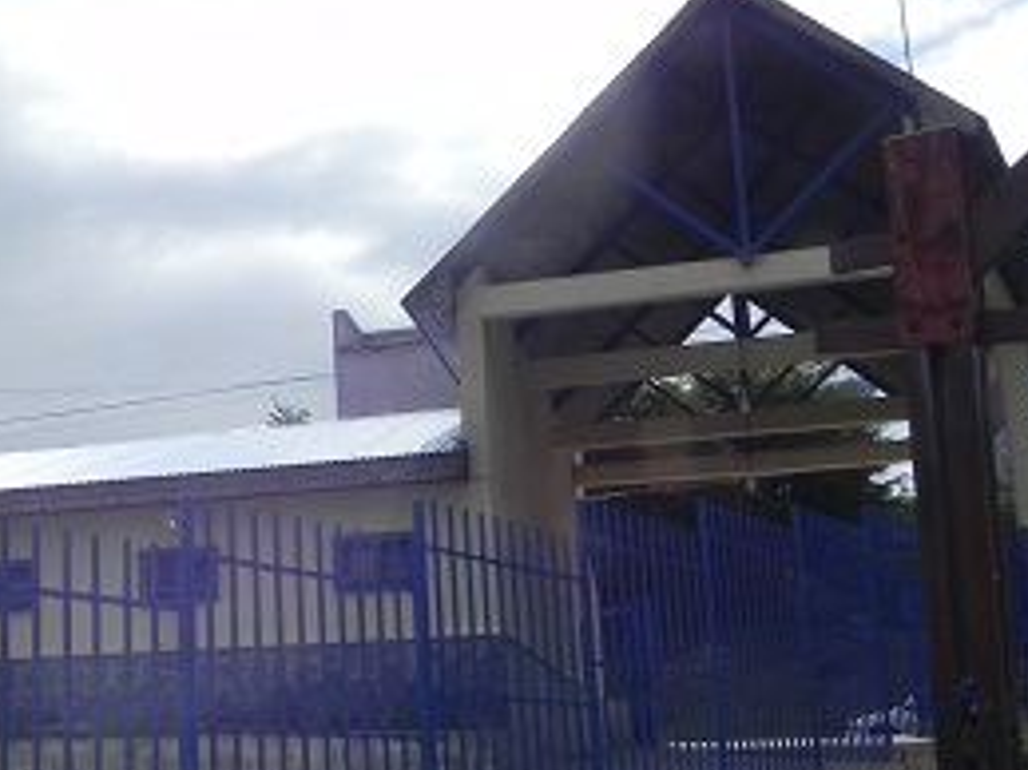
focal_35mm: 56
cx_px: 71
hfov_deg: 32.4
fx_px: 1662
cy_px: 498
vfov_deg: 26.0
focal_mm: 5.2
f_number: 8
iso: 160
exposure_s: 1/688
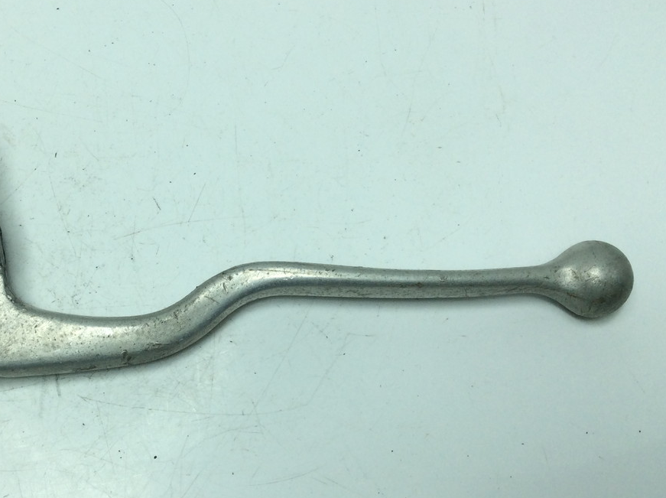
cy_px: 256
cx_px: 203
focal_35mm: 47
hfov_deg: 39.8
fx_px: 903
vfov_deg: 30.8
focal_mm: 3.3
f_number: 2.4
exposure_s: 1/608
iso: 32
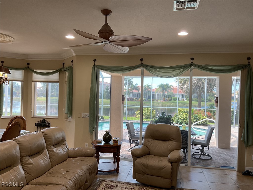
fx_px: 212
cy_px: 95
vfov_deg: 48.2
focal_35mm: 29
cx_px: 126
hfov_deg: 61.7
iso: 40
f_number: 1.8
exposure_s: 1/60
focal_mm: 3
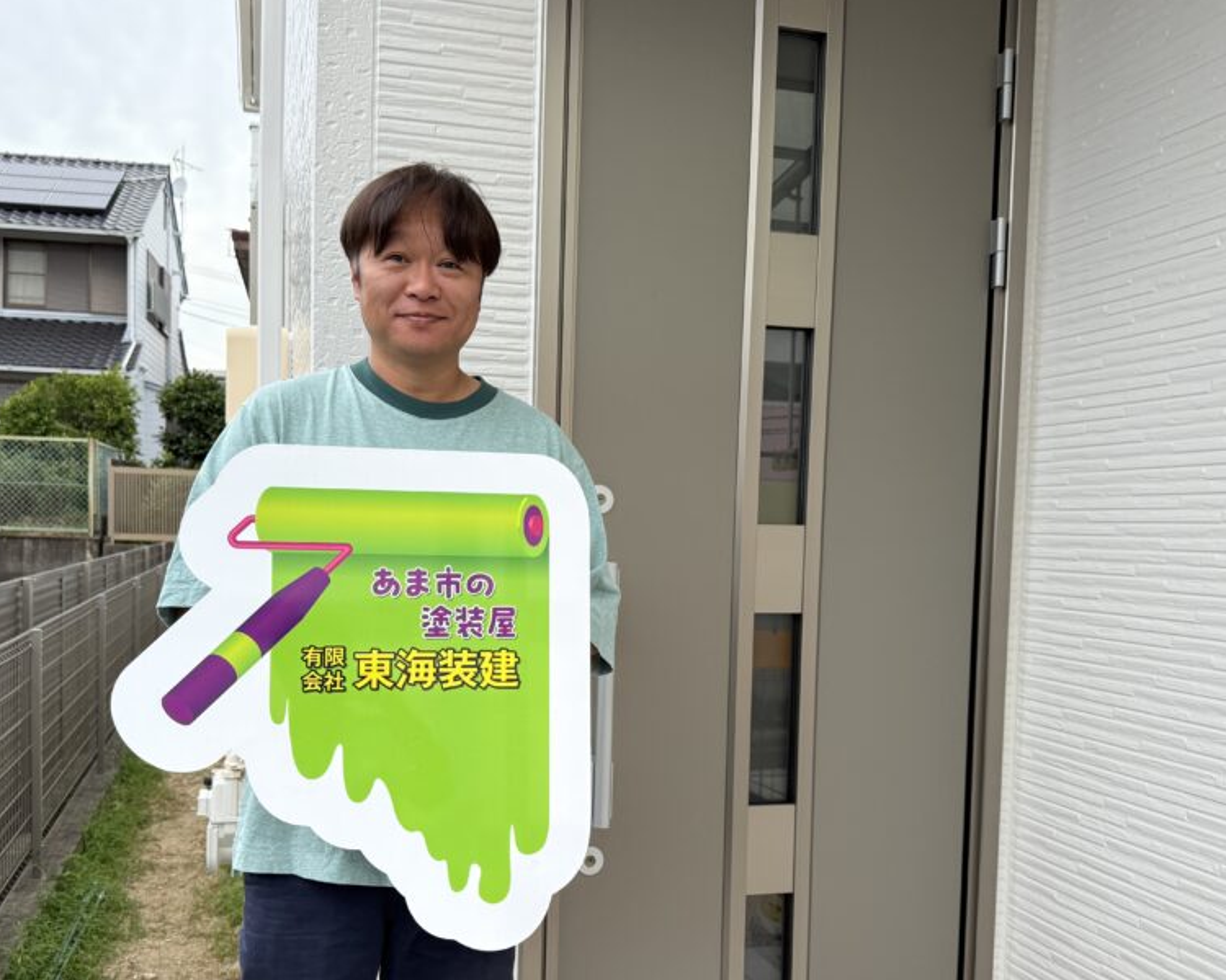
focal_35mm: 32
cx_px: 559
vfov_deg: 45.7
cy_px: 564
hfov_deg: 55.6
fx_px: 1161
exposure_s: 1/1522
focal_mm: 6.76
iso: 100
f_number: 1.78
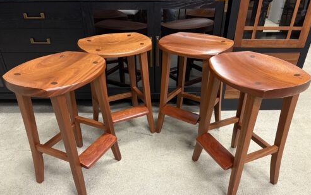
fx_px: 237
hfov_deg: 66.4
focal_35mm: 28
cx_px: 157
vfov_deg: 44.4
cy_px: 116
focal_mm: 5.96
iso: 320
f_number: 1.6
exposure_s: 1/60
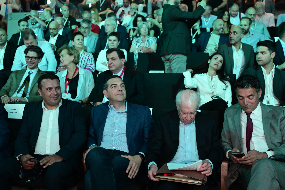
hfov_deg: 47.4
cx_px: 142
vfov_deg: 32.6
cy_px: 95
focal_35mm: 41
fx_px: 325
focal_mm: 41
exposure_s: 1/200
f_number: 3.5
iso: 8000
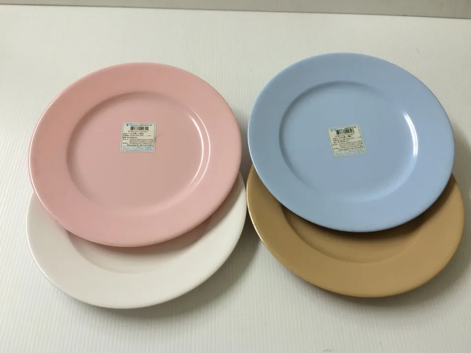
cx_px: 240
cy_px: 181
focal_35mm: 31
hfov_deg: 58.4
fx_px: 422
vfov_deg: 45.4
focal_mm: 4.12
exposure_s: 1/33
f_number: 2.2
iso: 125
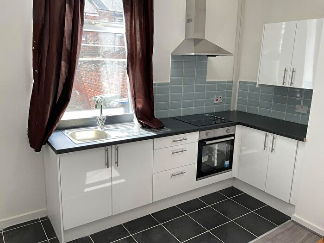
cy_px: 122
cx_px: 162
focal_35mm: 29
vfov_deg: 48.2
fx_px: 271
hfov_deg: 61.7
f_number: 1.8
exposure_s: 1/120
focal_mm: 3
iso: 25
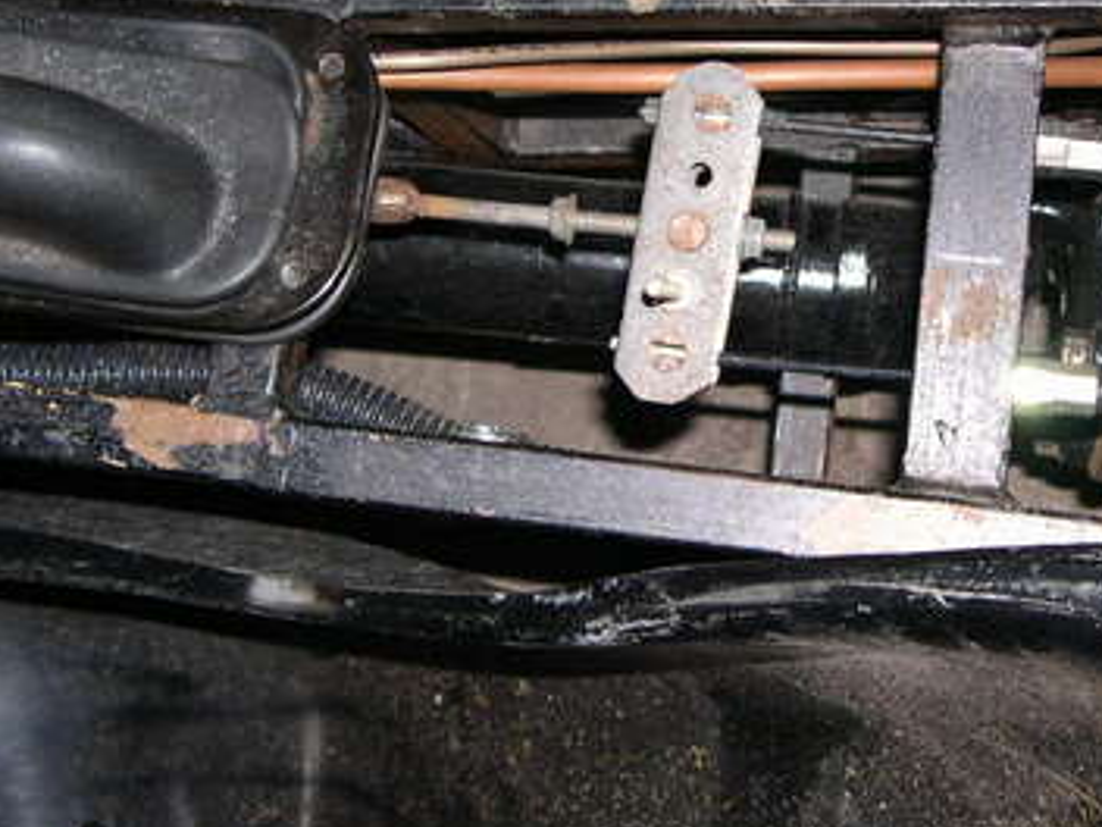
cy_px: 320
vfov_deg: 21.3
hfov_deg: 27.9
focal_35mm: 69
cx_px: 795
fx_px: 2197
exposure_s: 1/60
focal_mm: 8
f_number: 2.8
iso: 100
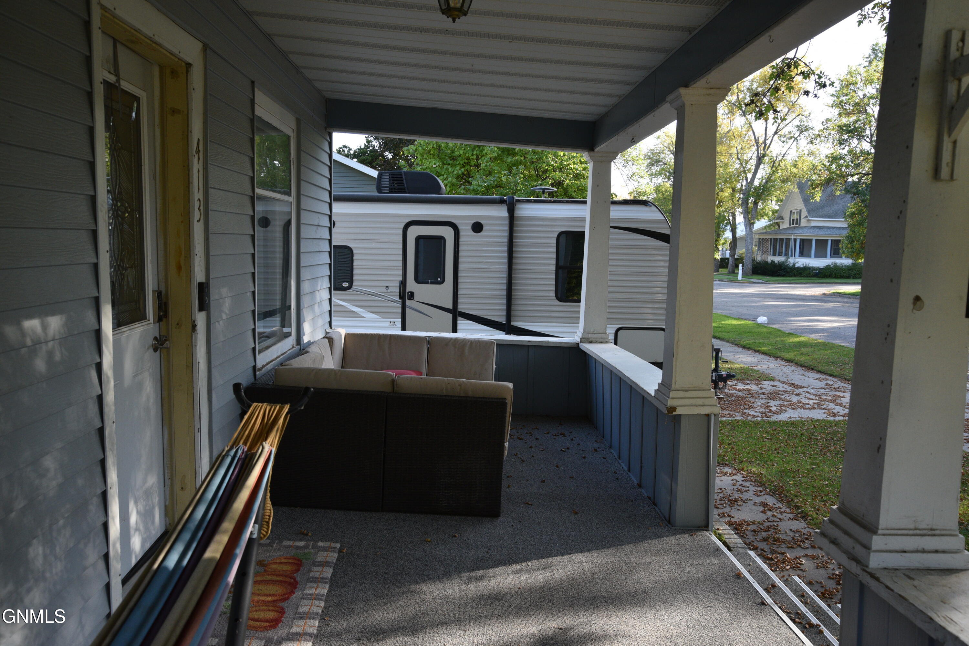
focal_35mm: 29
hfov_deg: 63.7
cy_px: 323
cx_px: 484
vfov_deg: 45.0
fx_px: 781
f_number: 8
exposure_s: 1/250
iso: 1000
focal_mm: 29
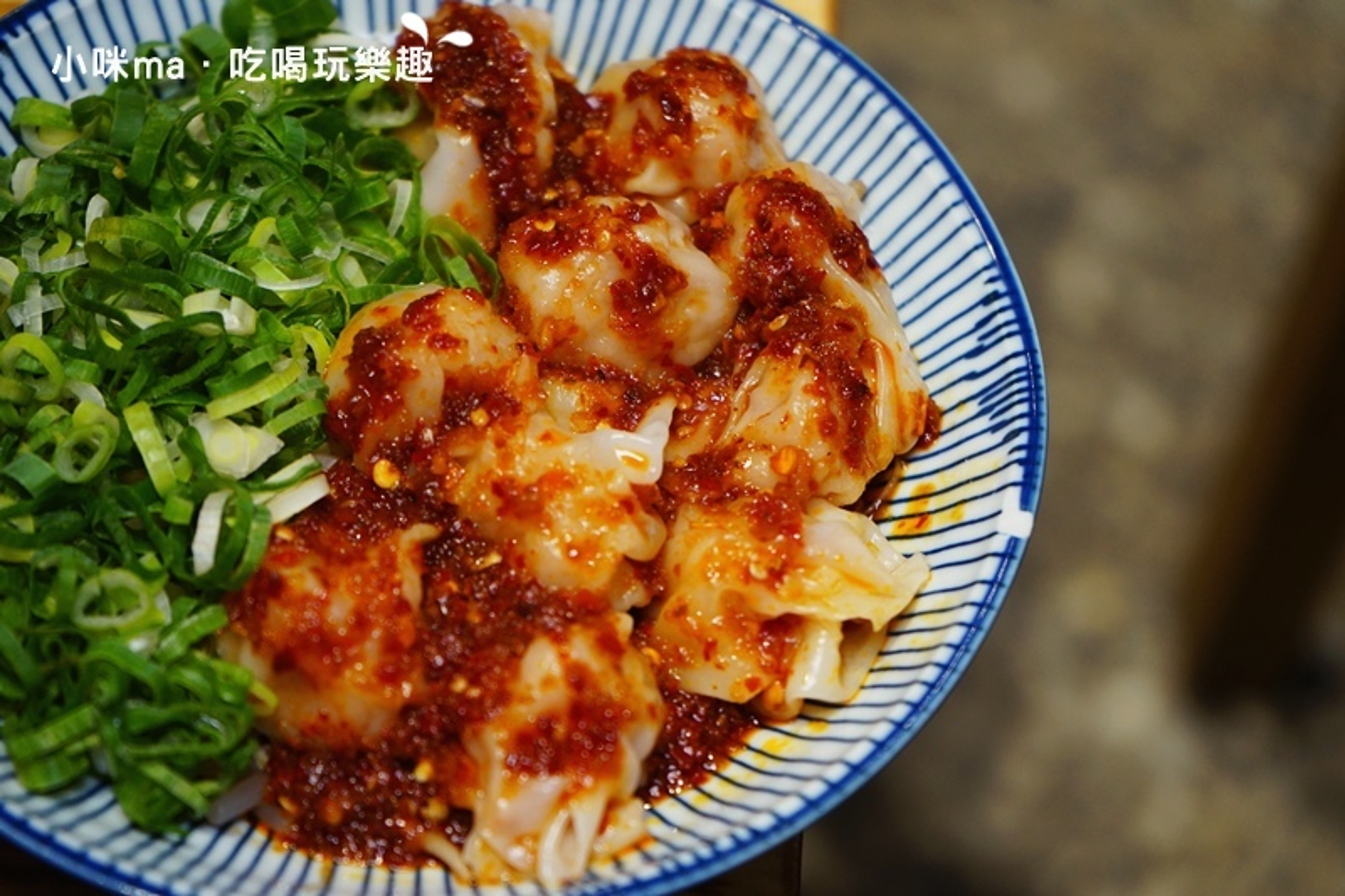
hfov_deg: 28.8
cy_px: 448
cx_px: 672
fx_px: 2615
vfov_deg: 19.4
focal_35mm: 70
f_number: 5.6
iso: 1000
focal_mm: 70
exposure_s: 1/80
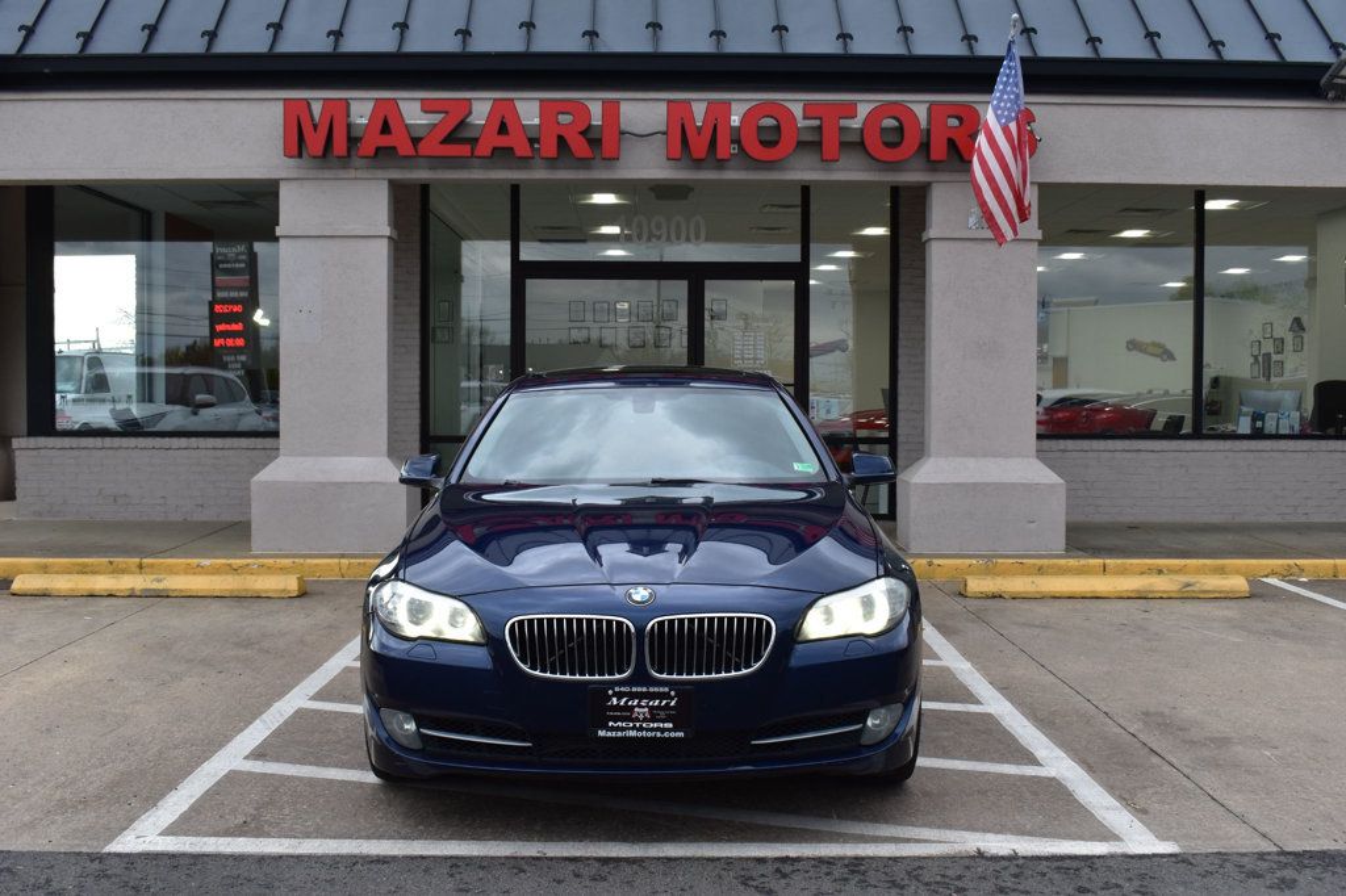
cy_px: 448
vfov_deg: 35.5
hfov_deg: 51.3
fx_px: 1402
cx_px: 673
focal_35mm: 38
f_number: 9
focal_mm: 25
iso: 400
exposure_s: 1/100
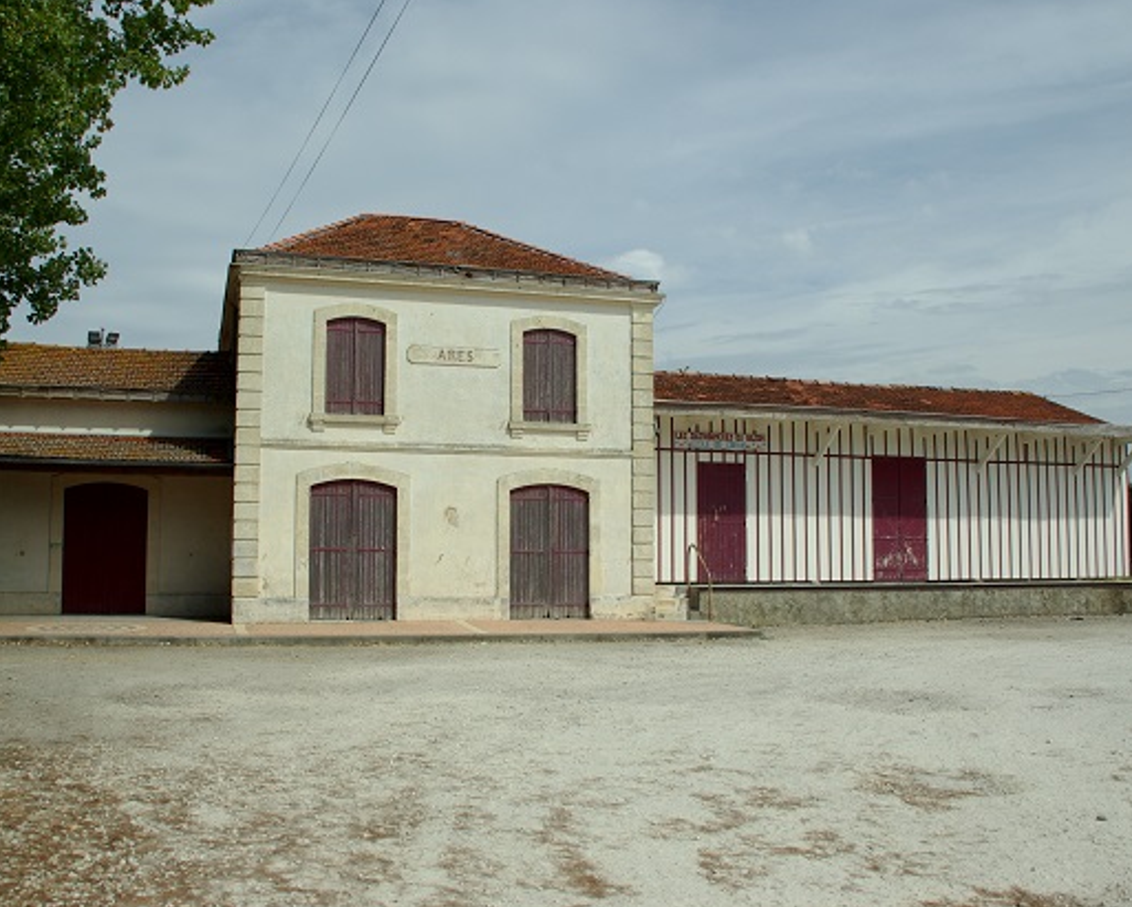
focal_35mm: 31
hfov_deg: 57.0
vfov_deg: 47.1
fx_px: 1039
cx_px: 511
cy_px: 455
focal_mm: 18
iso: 100
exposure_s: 1/500
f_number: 8
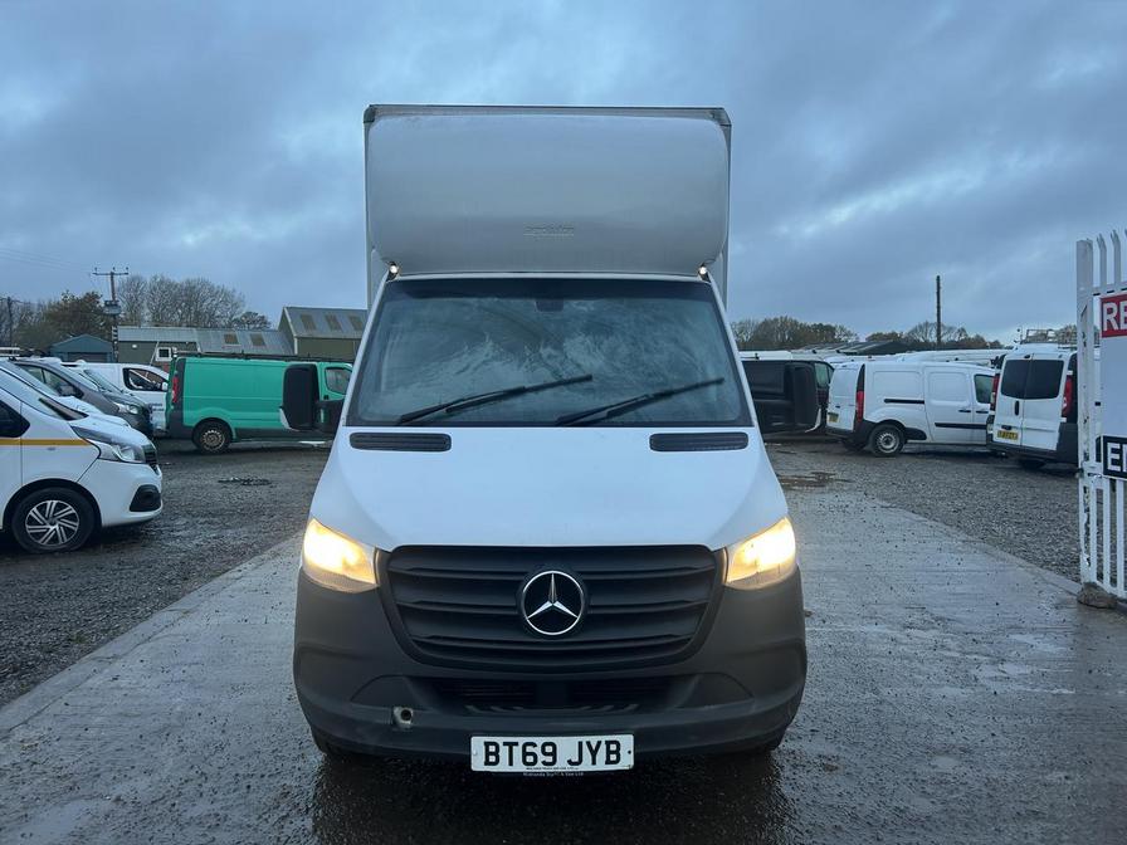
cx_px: 564
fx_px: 846
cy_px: 422
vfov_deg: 53.1
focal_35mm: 26
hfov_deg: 67.3
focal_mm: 5.7
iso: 32
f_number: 1.5
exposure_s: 1/100
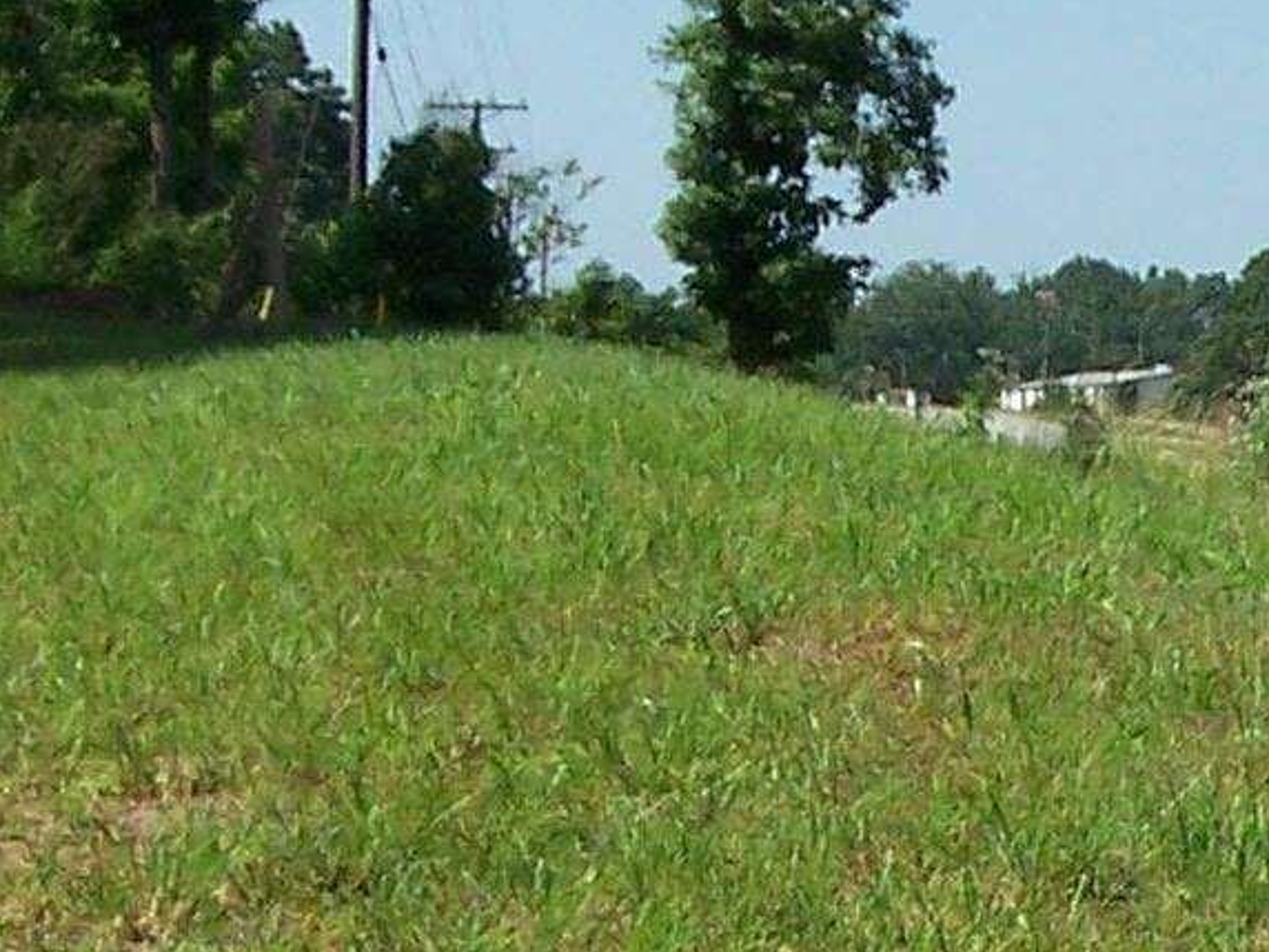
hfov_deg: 11.4
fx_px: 6269
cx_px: 1329
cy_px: 790
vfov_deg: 8.7
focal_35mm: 171
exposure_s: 1/800
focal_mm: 6.3
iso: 80
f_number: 4
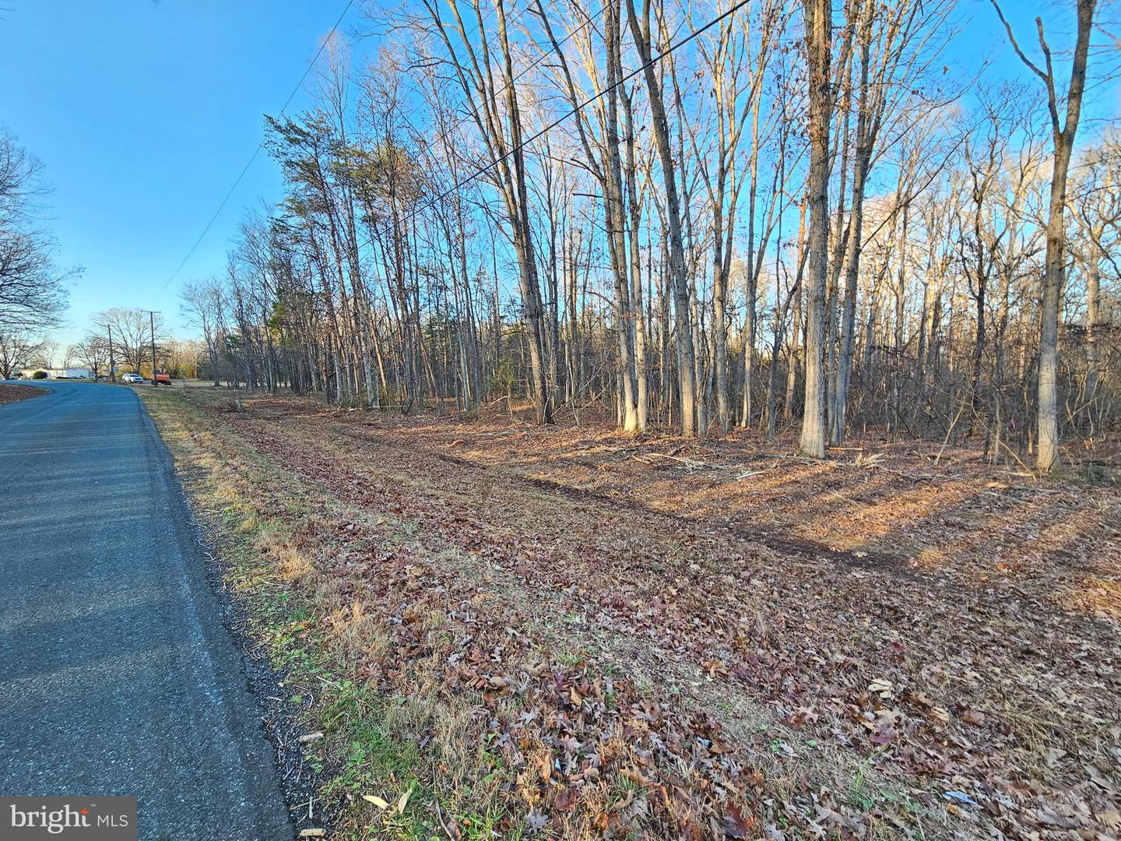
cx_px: 560
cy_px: 420
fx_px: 421
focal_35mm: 13
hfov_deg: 106.2
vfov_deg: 89.9
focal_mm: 2.2
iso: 80
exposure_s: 1/120
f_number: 2.2
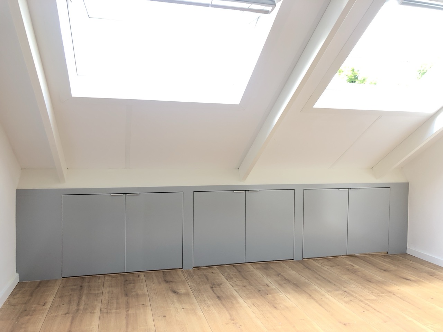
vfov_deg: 49.7
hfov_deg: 63.4
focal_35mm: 28
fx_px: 358
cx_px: 222
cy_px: 166
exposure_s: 1/40
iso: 20
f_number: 1.8
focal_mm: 3.99
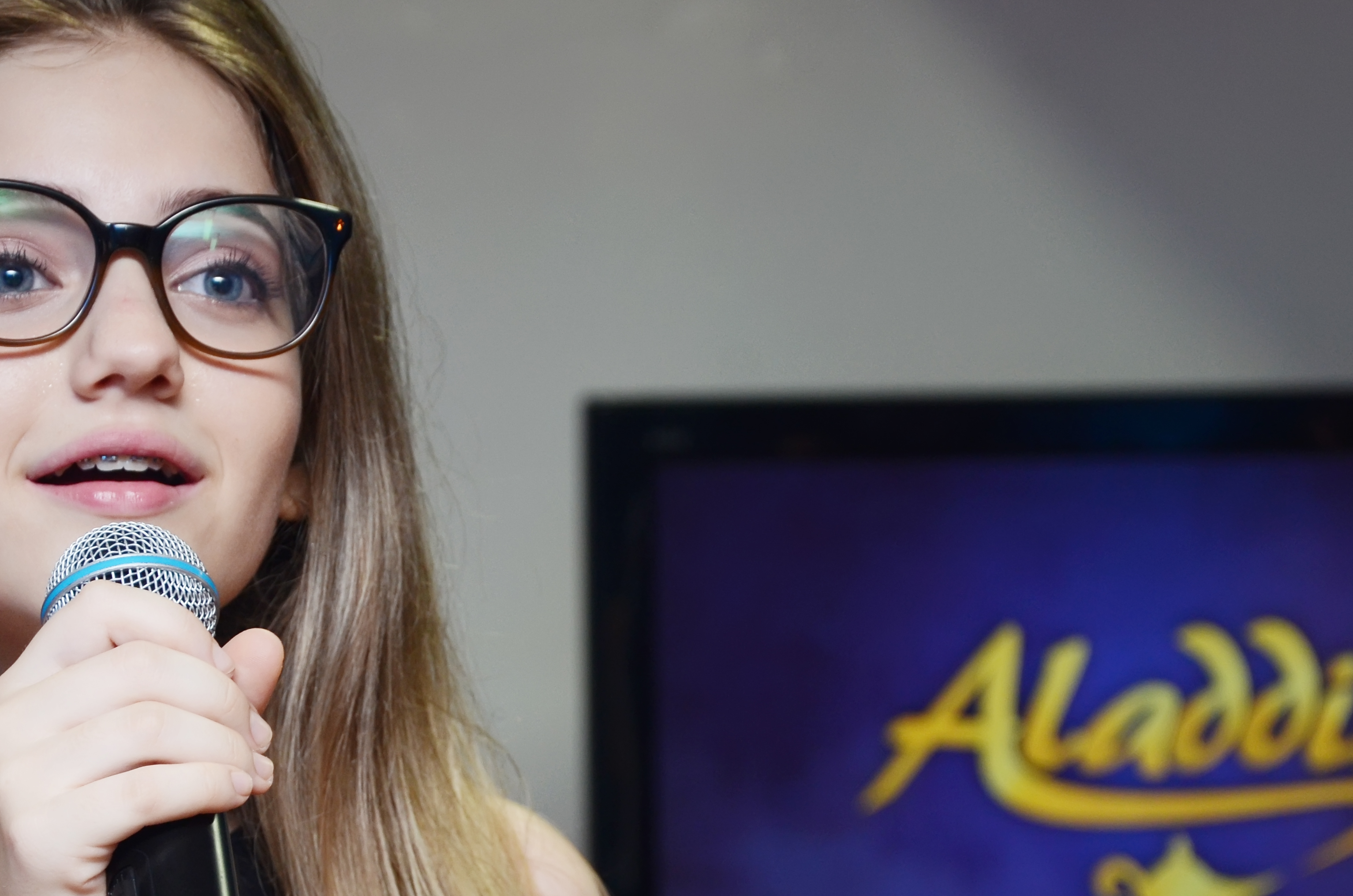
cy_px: 648
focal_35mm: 205
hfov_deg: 10.1
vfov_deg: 6.7
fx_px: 7681
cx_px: 564
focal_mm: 85
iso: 500
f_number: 5.6
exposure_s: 1/80
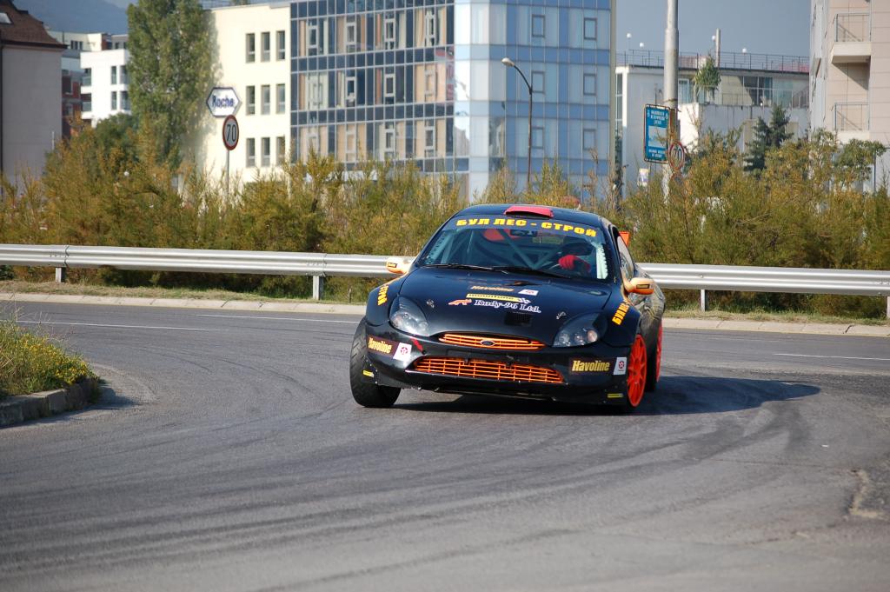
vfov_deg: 9.9
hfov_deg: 14.9
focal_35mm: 138
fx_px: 3409
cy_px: 296
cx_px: 445
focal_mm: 92
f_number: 4.5
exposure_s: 1/1000
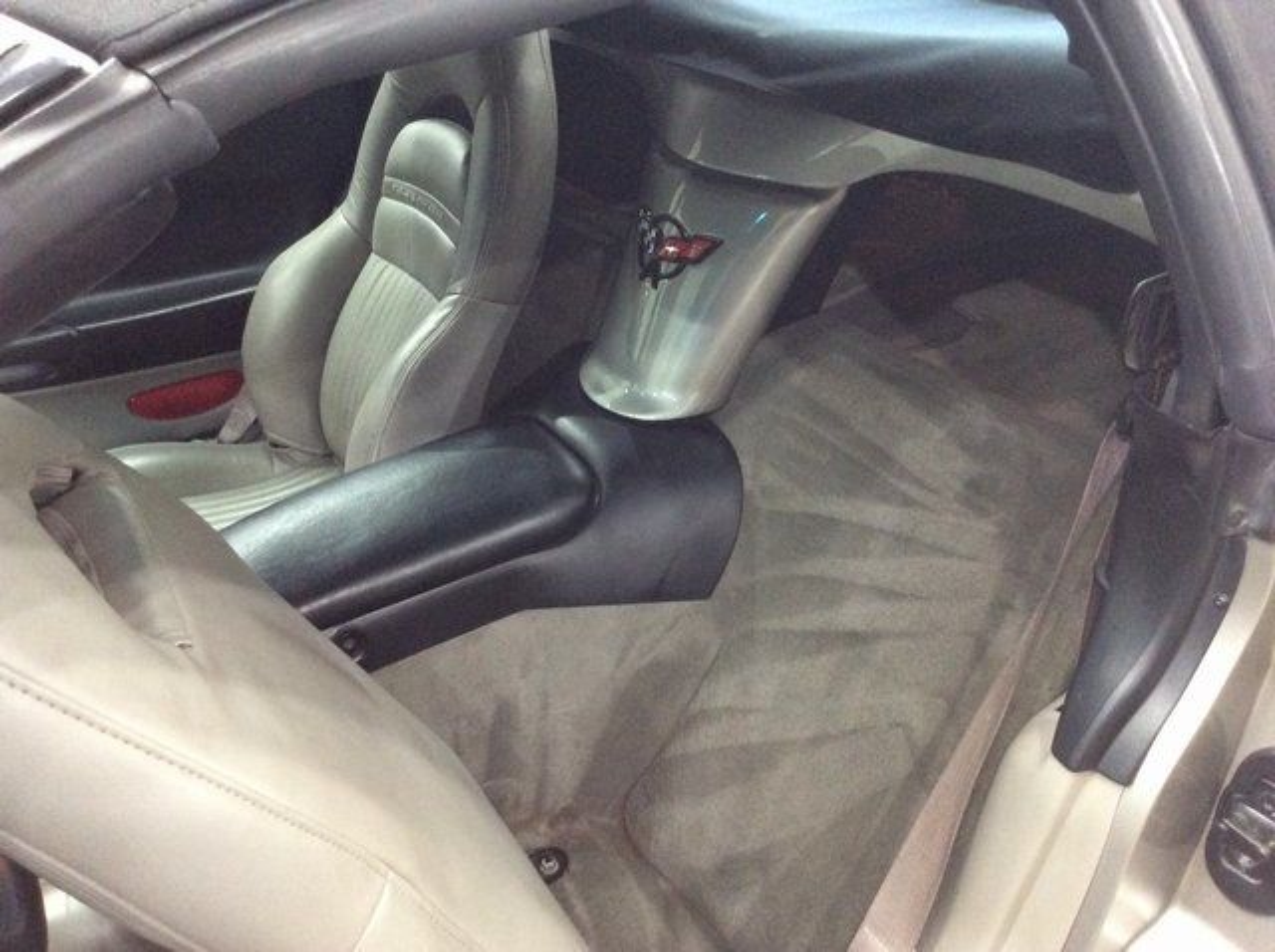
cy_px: 476
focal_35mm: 32
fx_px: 1177
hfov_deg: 56.9
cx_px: 638
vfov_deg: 44.1
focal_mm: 3.3
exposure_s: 1/20
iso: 250
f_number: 2.4
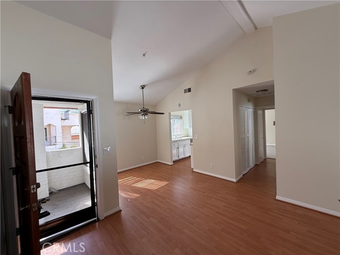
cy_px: 128
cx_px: 170
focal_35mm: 14
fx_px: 138
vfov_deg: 85.7
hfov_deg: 102.1
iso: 80
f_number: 2.2
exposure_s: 1/99
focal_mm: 2.22
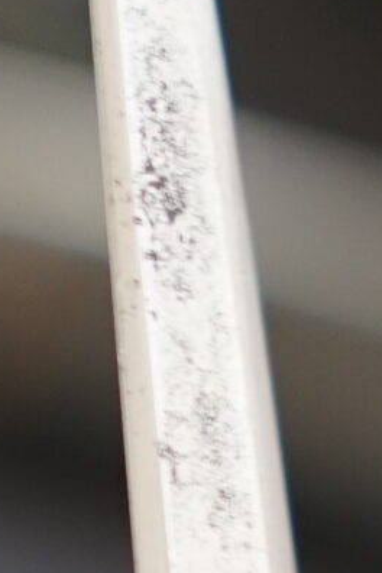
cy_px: 1187
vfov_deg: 11.7
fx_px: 2467
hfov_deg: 8.8
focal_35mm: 155
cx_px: 266
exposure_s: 1/30
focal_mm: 16
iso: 400
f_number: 1.4
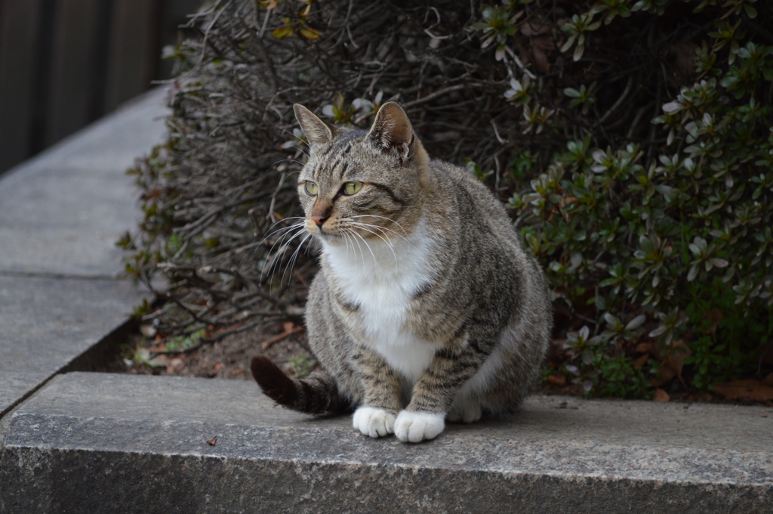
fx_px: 6433
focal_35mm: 300
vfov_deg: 4.6
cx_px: 386
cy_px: 257
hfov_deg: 6.9
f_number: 5.6
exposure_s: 1/200
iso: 400
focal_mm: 200
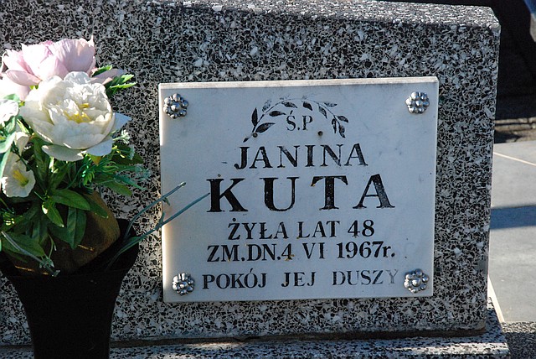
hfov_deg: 13.0
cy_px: 180
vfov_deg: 8.7
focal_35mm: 158
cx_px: 268
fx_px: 2347
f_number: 9
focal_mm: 105
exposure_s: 1/1250
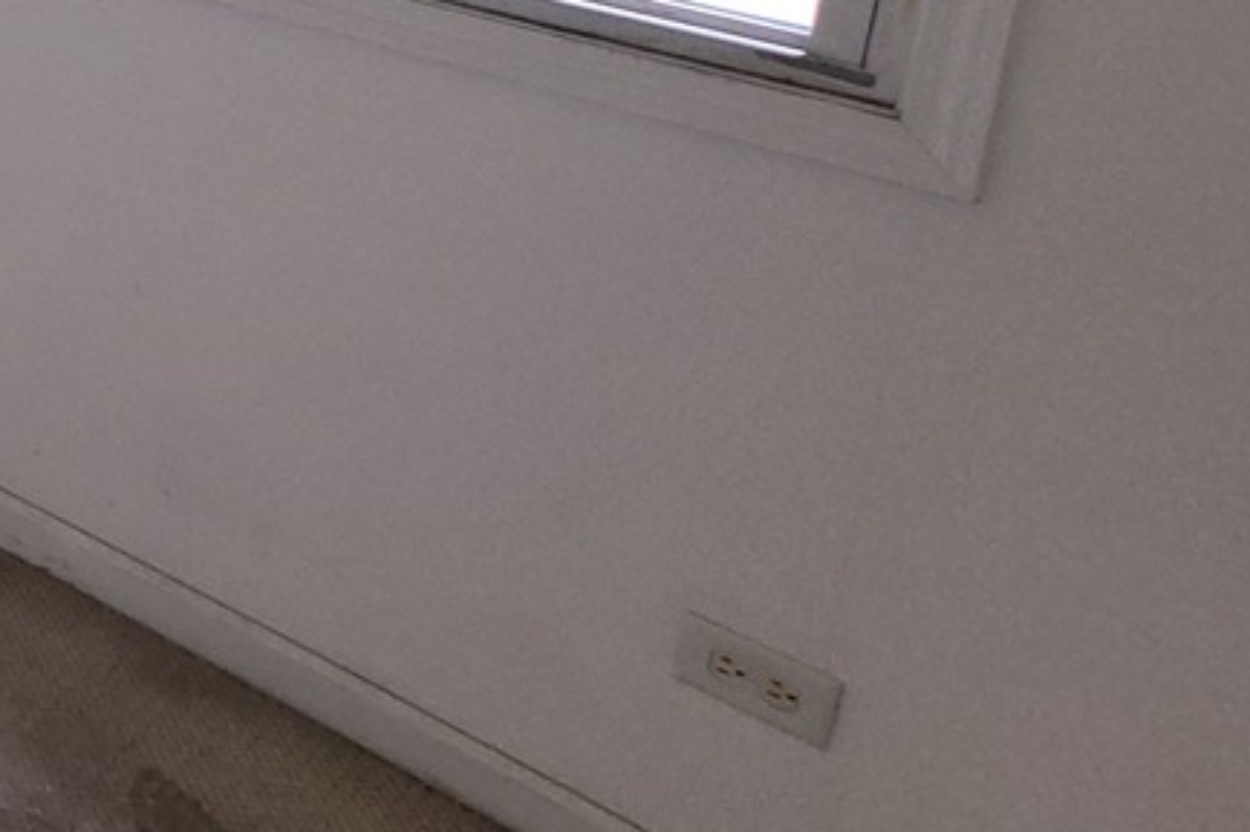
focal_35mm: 45
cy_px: -266
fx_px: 1561
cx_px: -765
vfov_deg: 25.4
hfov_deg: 26.1
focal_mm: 2.2
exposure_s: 1/60
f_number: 2.2
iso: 125
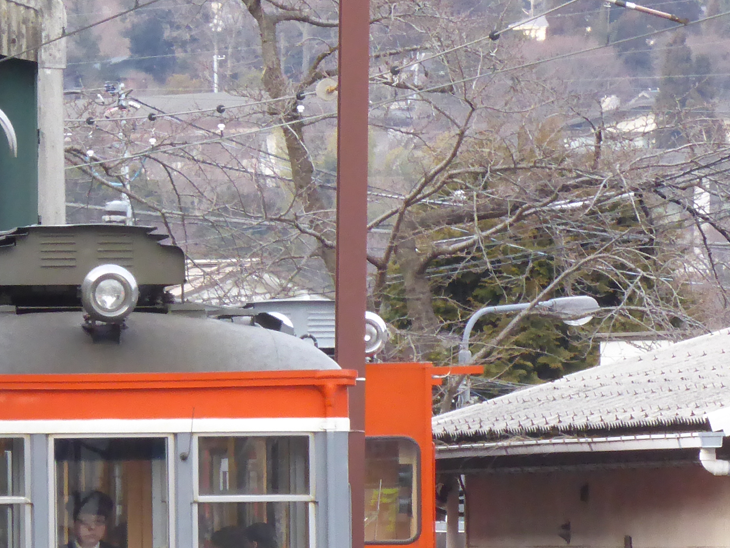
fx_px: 14025
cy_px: 413
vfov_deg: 2.2
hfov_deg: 3.0
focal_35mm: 665
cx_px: 162
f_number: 5.6
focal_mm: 41.3
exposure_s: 1/80
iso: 320
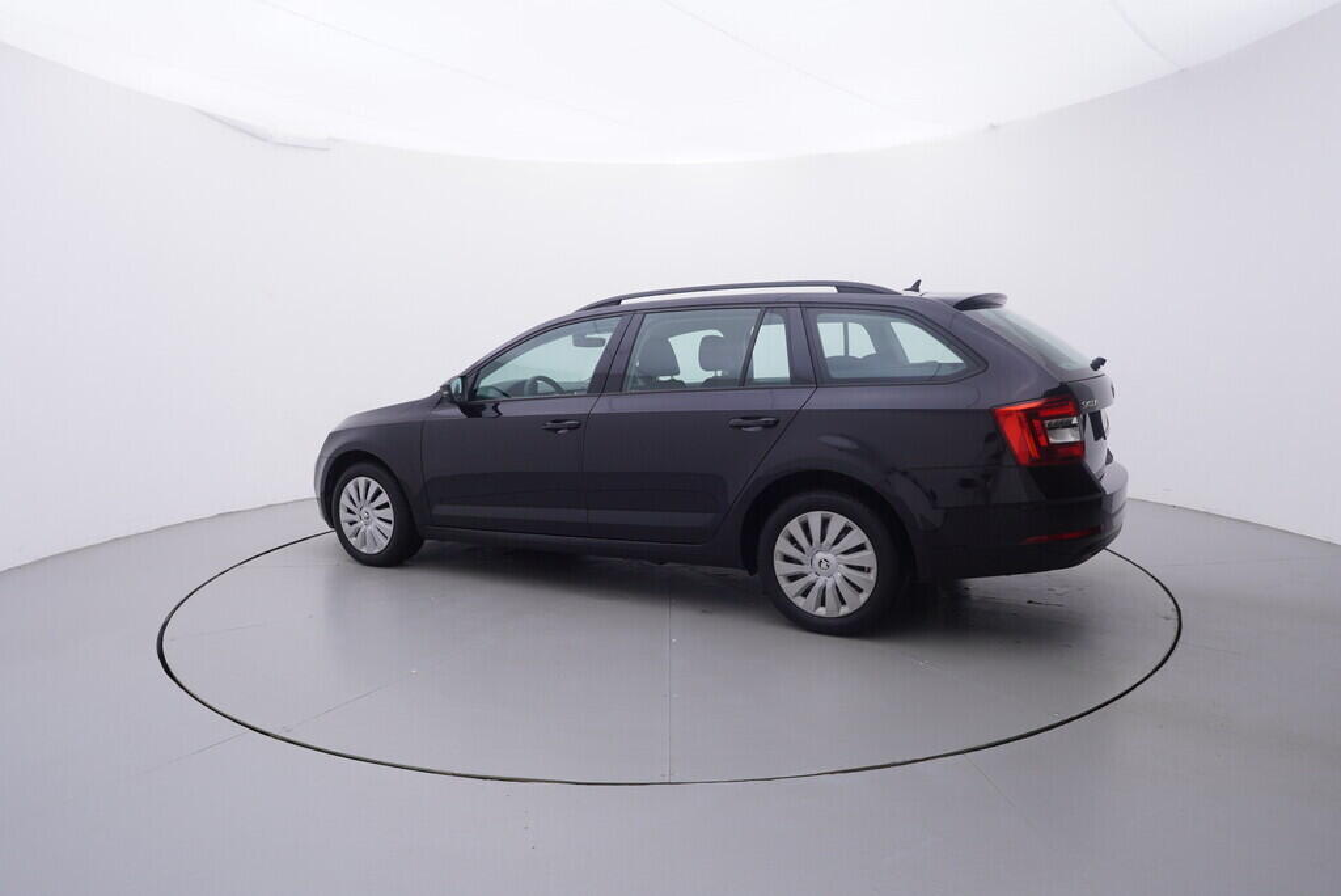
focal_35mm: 22
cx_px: 670
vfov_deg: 56.2
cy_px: 448
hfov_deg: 77.3
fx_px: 839
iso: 200
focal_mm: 15
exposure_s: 1/80
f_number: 5
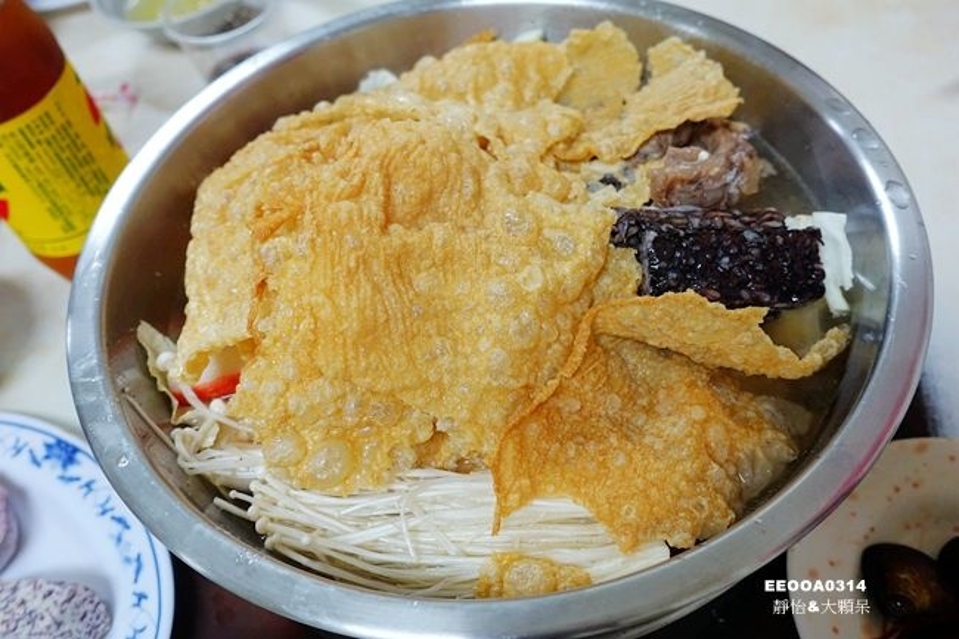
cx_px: 480
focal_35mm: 31
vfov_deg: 42.3
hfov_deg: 60.3
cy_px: 320
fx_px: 826
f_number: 2.5
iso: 500
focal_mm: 11.45
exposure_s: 1/40
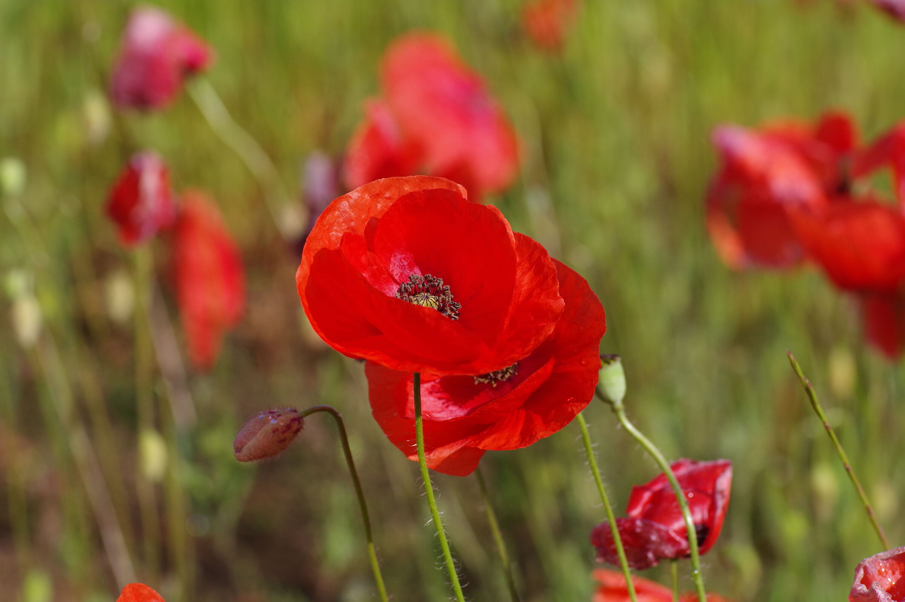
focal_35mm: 128
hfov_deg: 16.1
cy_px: 301
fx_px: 3202
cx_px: 452
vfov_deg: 10.7
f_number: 5
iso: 400
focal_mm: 85
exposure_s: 1/640
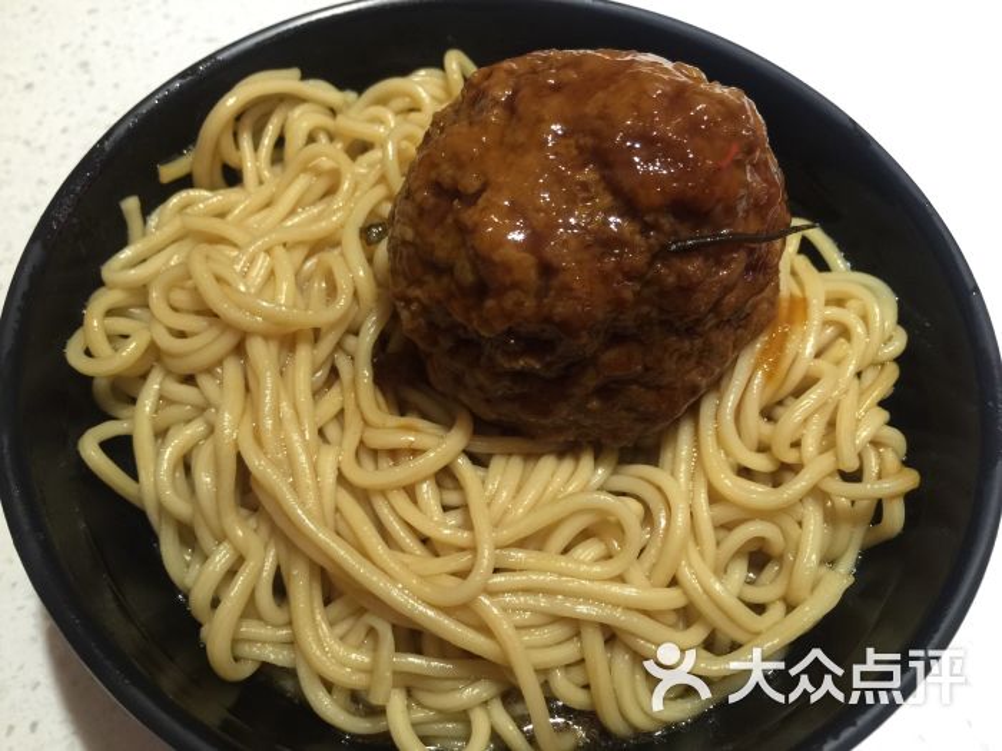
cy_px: 376
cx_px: 501
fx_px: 839
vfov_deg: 48.2
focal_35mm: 29
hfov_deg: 61.7
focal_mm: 4.15
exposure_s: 1/15
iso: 100
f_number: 2.2
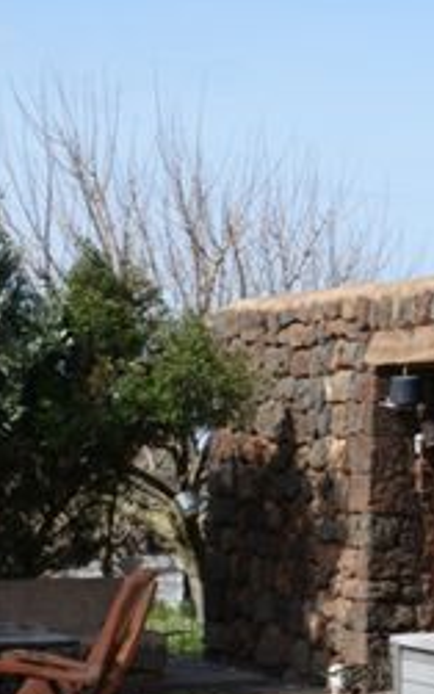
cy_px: 538
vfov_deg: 20.0
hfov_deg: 12.0
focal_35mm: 103
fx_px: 1948
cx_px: 679
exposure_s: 1/250
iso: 110
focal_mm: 24
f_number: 8
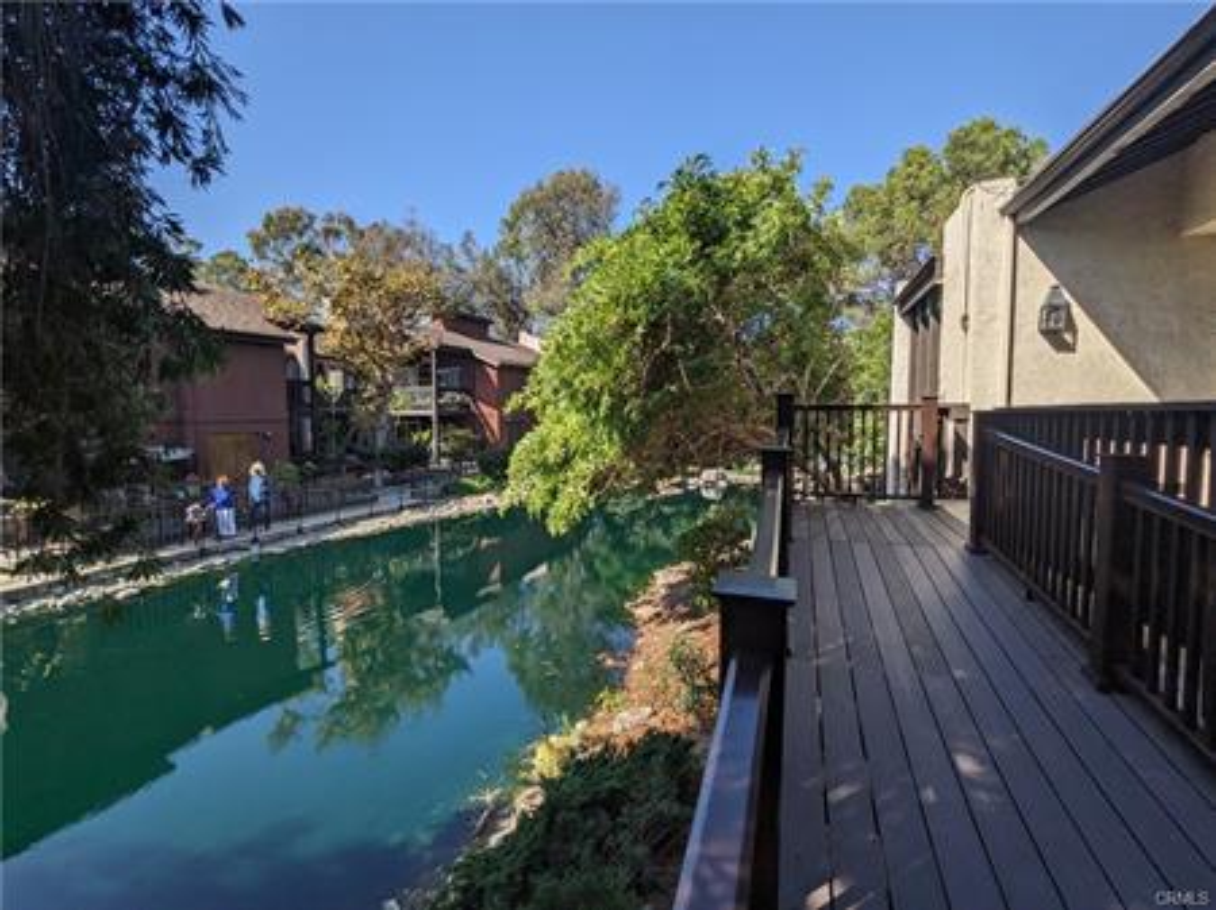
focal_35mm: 16
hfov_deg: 94.5
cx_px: 608
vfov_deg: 78.1
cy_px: 455
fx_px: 562
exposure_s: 1/1241
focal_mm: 2.22
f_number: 2.2
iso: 34
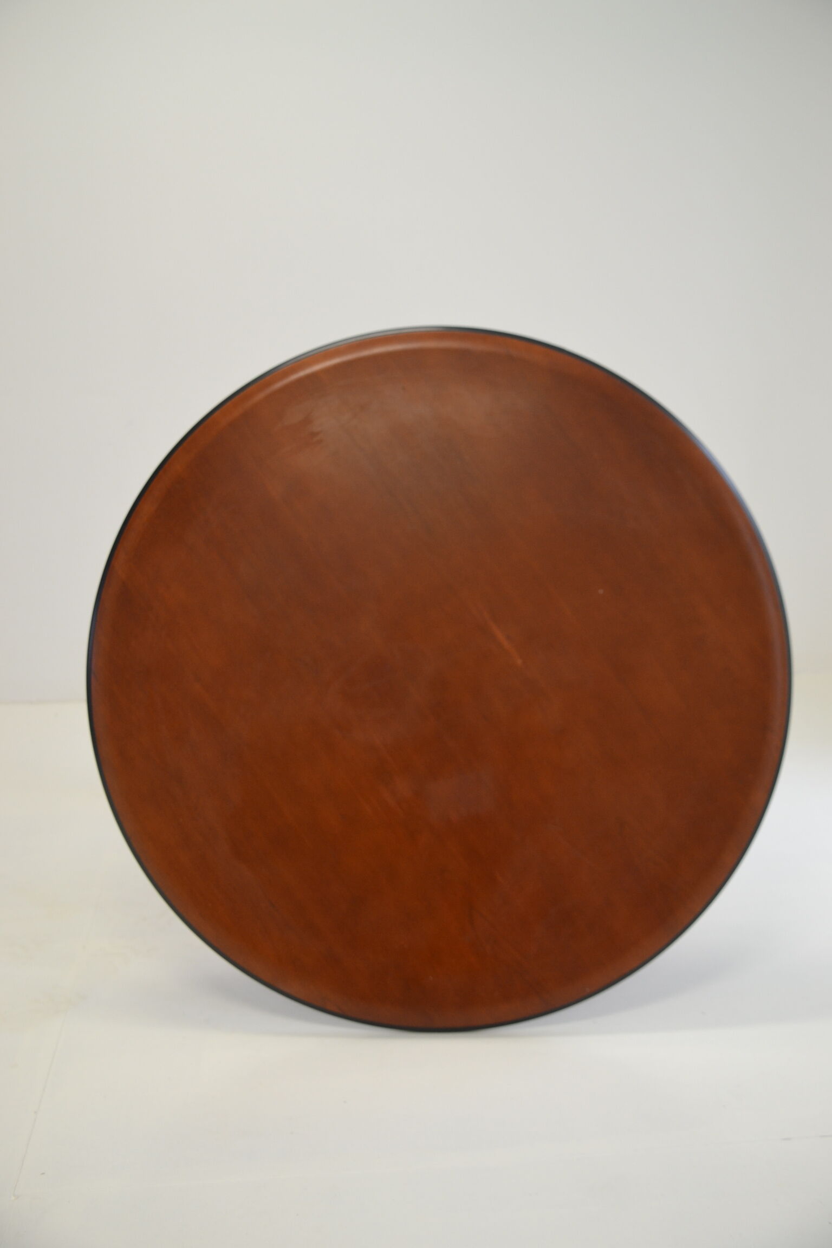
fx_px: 1248
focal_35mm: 36
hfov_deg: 36.9
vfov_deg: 53.1
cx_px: 416
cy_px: 624
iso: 400
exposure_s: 1/50
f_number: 4
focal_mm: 24
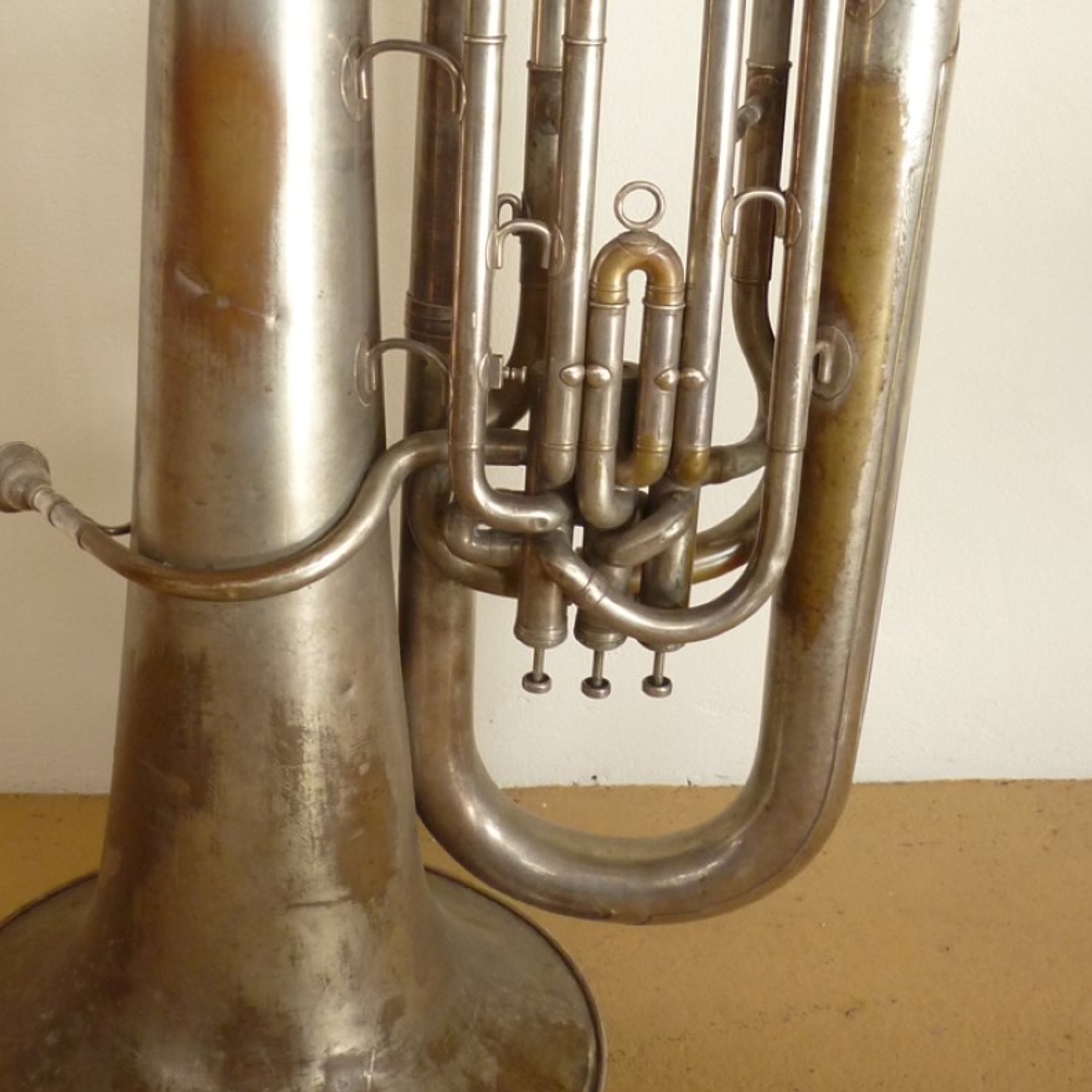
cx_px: 410
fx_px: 1892
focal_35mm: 53
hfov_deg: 32.1
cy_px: 303
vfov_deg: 31.7
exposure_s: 1/200
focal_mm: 5.5
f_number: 2.8
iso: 200
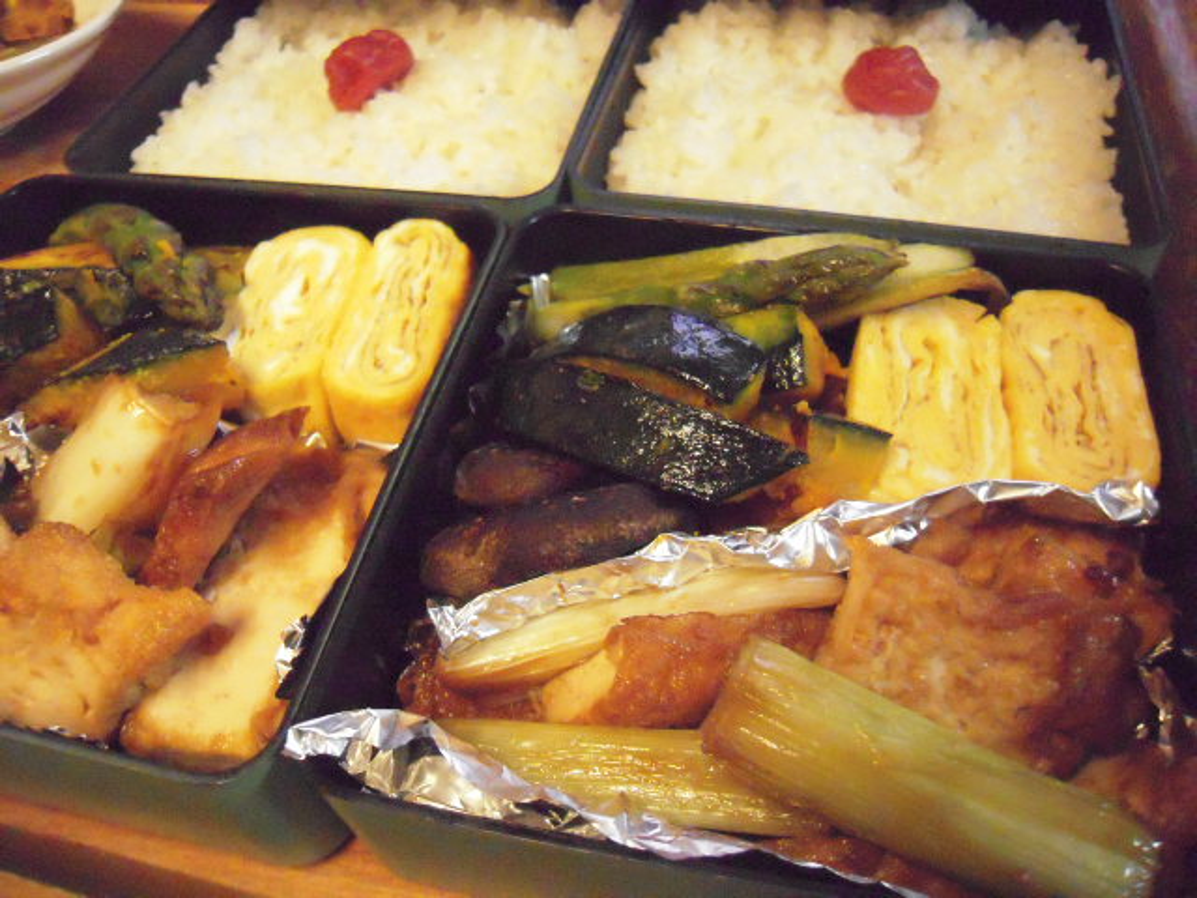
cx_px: 598
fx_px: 968
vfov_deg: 49.7
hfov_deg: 63.4
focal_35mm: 28
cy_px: 449
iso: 3200
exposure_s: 1/100
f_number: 2.7
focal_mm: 5
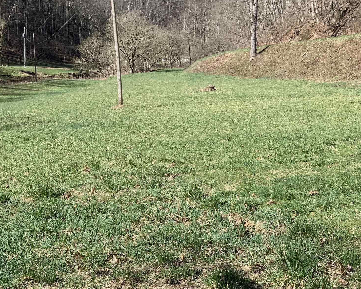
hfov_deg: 23.8
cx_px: 169
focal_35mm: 80
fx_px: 855
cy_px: 156
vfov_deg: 19.2
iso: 16
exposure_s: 1/607
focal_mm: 6
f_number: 2.4
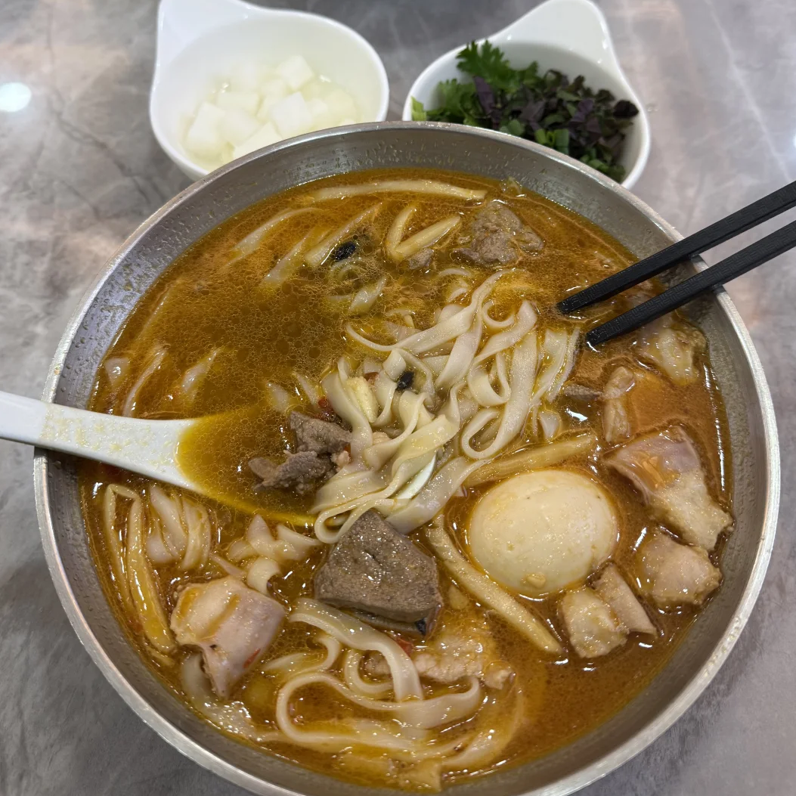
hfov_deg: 55.6
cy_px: 272
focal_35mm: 29
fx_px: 754
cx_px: 390
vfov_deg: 54.6
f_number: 1.78
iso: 125
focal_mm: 6.76
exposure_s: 1/100
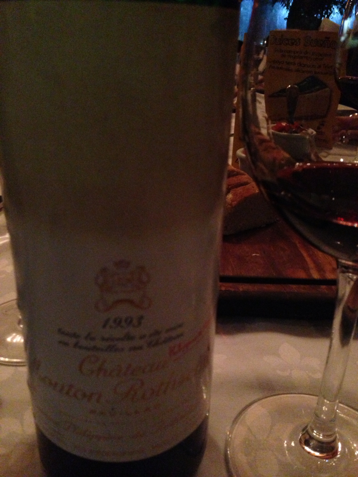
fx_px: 455
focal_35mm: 33
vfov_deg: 55.4
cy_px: 238
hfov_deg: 42.9
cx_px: 179
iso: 800
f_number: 2.4
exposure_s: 1/15
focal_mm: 4.13
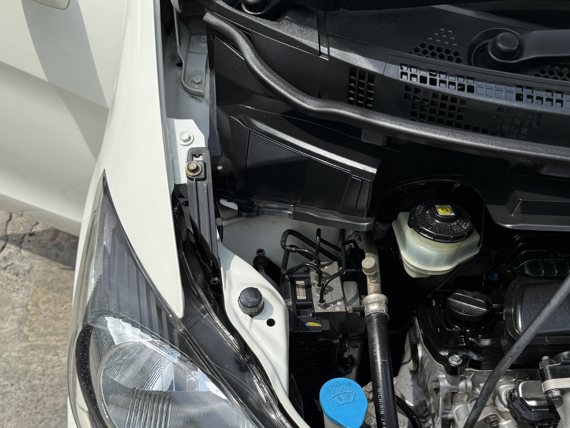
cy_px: 305
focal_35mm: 36
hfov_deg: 51.3
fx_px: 593
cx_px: 316
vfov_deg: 38.9
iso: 80
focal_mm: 6.76
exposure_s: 1/2611
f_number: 1.78
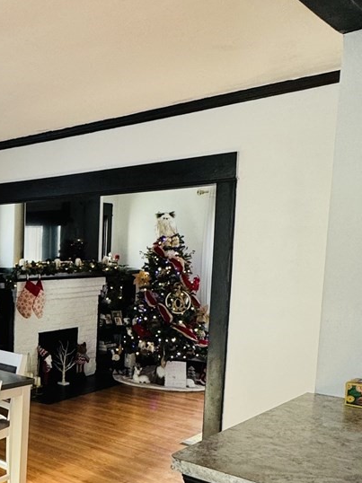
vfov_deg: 46.2
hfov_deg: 29.0
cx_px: -112
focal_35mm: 40
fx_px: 558
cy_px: 314
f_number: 2.2
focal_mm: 2.22
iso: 125
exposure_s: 1/99
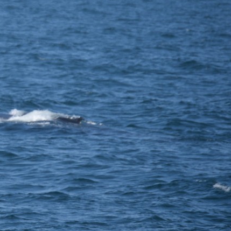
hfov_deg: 3.5
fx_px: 3753
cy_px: 104
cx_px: -48
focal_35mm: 497
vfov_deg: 3.5
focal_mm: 155
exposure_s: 1/1600
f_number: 5.6
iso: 200
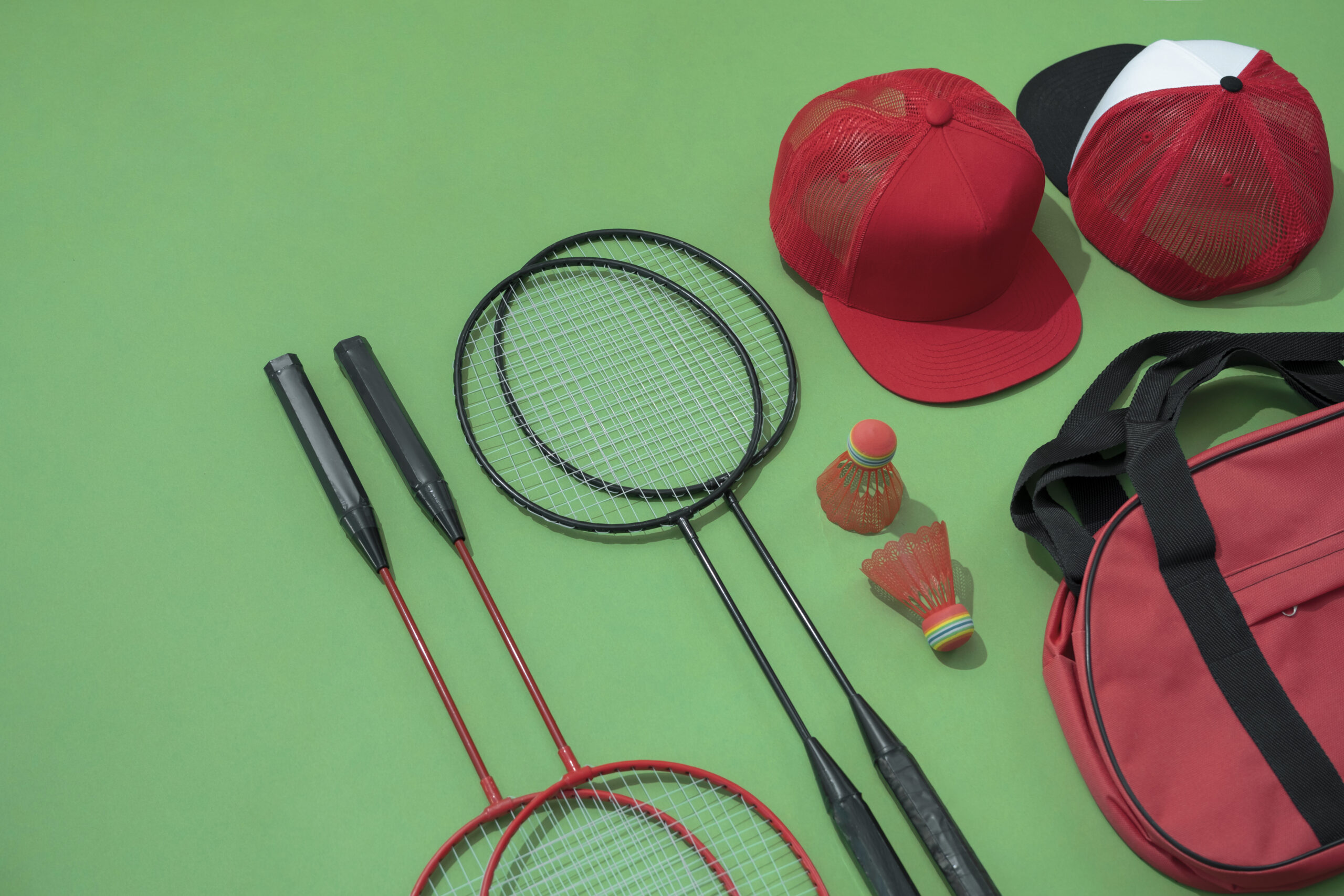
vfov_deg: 30.5
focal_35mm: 44
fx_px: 1643
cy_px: 448
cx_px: 672
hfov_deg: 44.5
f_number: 4.5
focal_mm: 29.2
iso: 80
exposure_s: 1/100
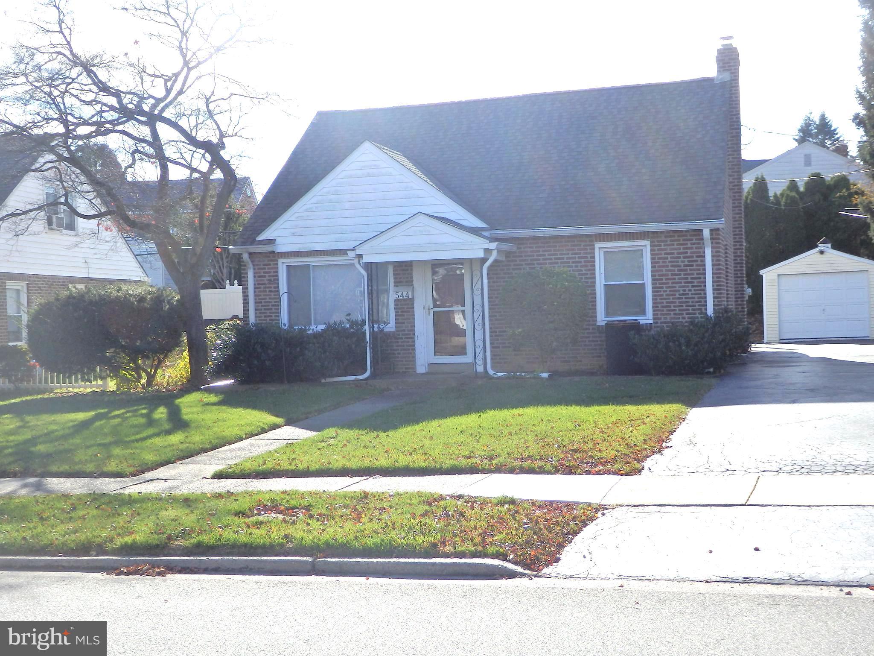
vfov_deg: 32.2
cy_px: 328
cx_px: 437
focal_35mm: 45
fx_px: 1136
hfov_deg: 42.1
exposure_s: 1/1000
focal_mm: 8
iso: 125
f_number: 3.8
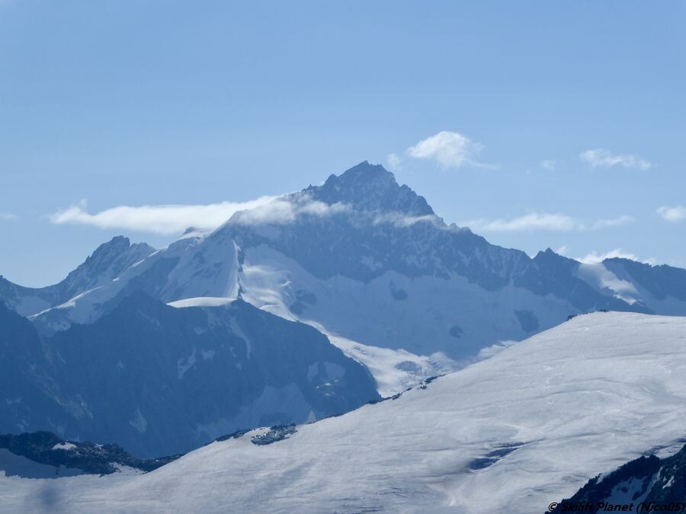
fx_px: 2735
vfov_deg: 10.7
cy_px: 257
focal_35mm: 138
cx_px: 343
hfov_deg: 14.3
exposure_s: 1/1600
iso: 80
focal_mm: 22.3
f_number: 5.2
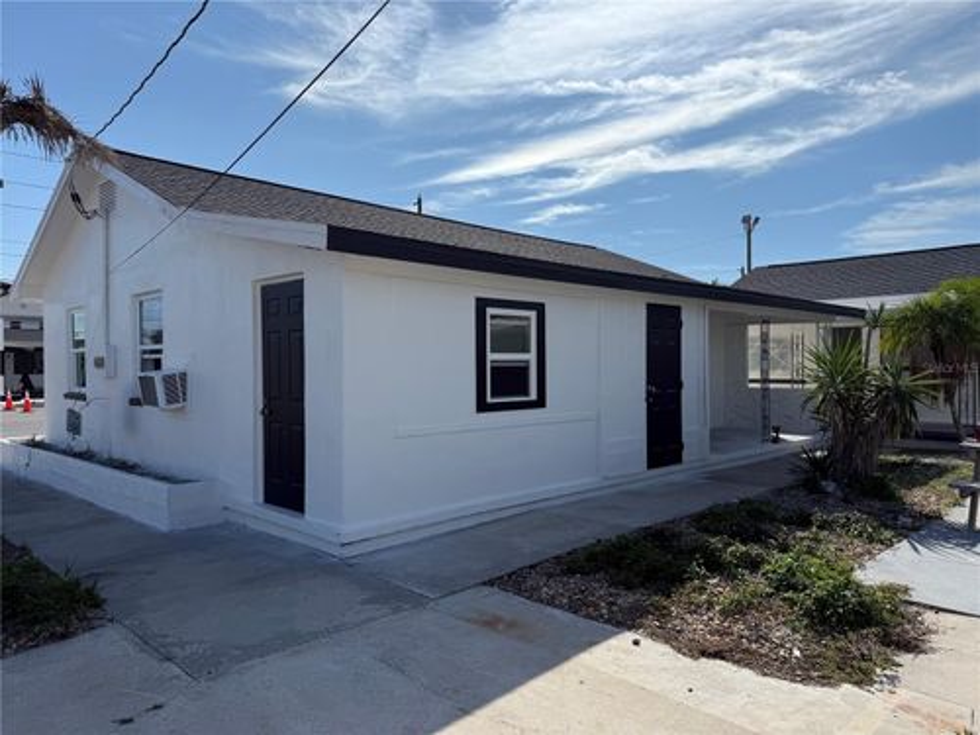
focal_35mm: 24
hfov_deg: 71.6
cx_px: 490
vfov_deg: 56.8
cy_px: 368
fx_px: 679
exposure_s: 1/10309
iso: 80
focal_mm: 6.76
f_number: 1.78
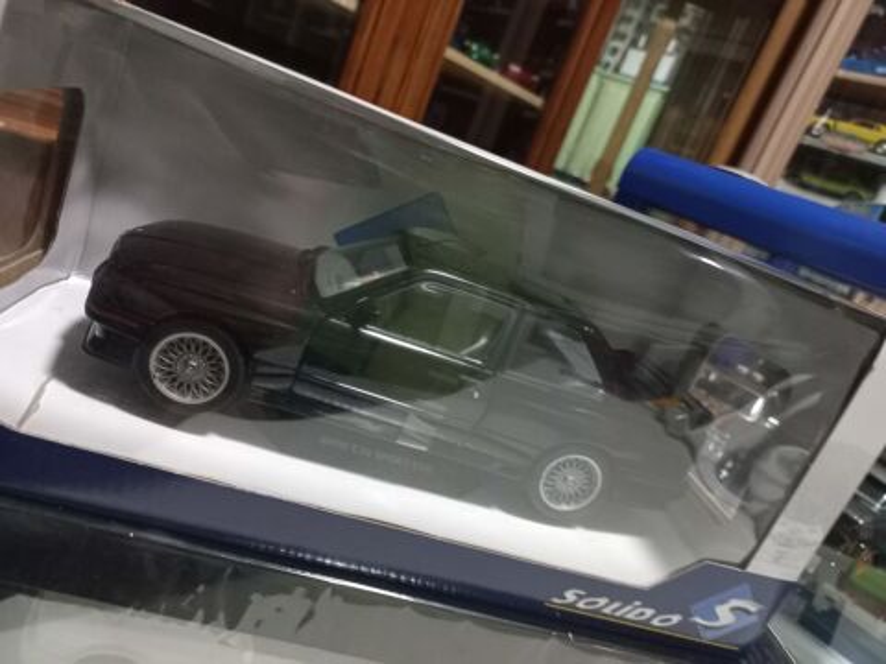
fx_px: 640
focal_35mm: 25
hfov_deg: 69.4
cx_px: 443
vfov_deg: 54.9
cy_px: 332
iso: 640
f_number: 1.8
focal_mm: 4.6
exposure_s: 1/24
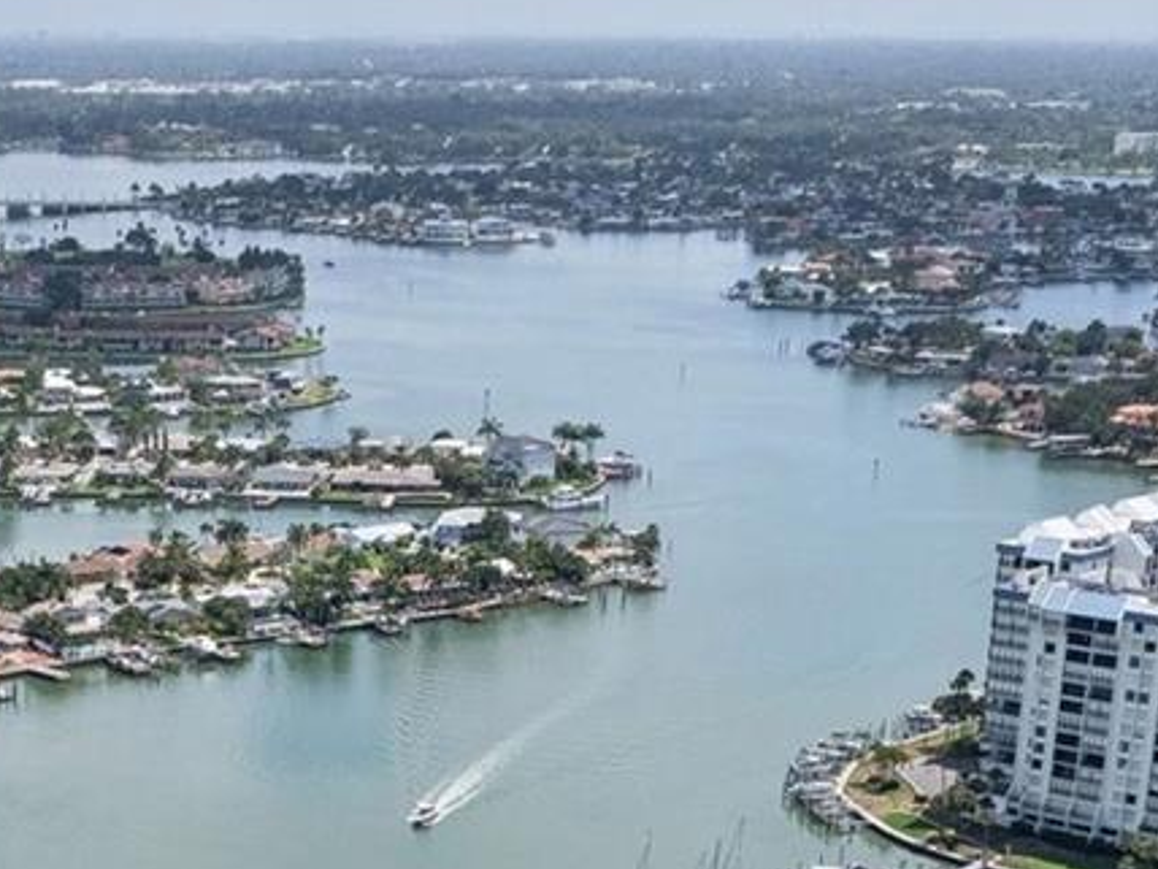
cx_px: 135
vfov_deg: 17.2
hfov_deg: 24.1
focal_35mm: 79
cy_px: 1228
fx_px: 2643
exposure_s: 1/3200
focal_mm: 8.4
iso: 140
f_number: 2.8
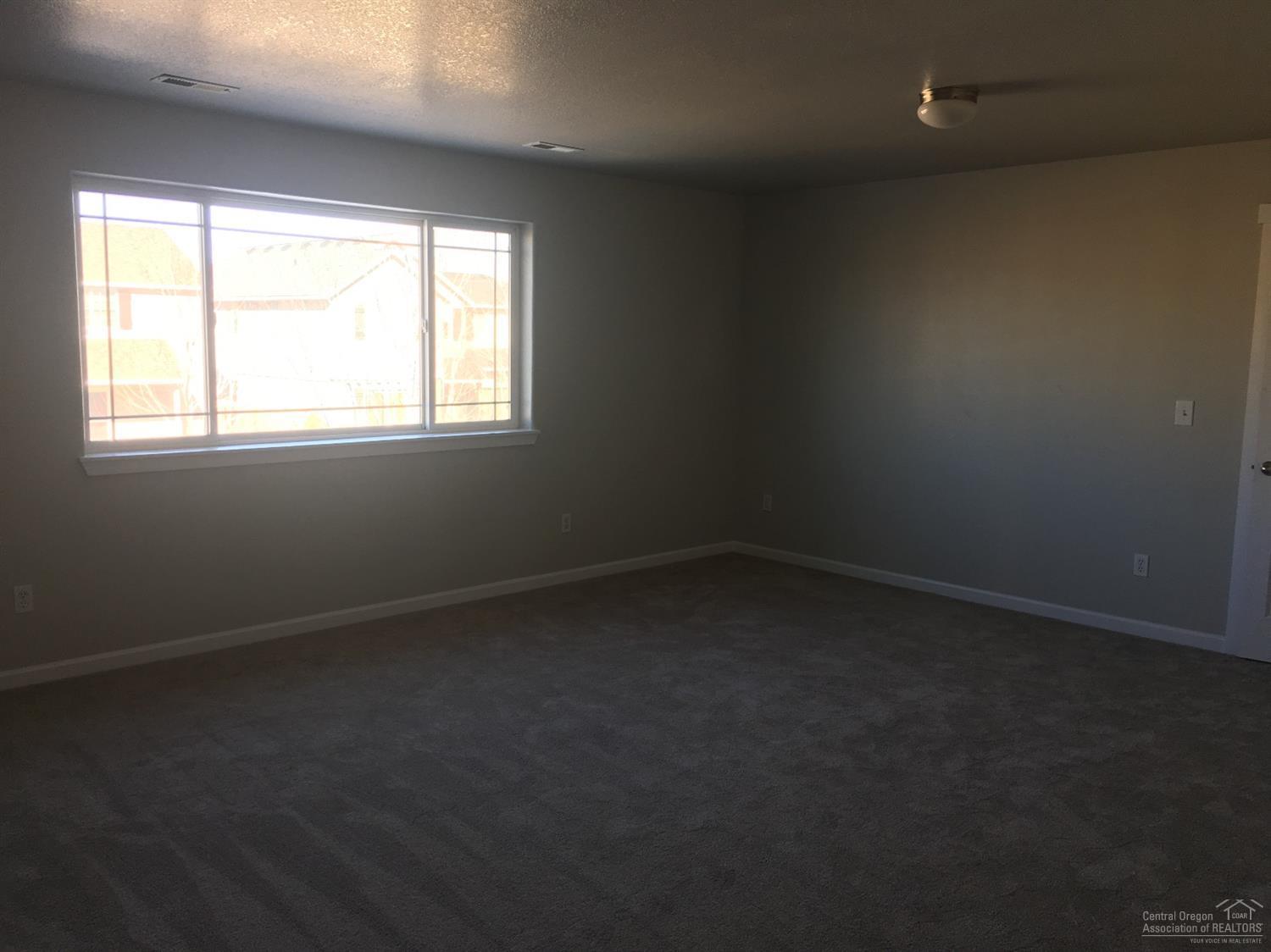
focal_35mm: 29
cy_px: 476
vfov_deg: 48.2
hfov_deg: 61.7
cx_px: 636
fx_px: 1064
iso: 25
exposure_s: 1/40
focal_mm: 4.15
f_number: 2.2
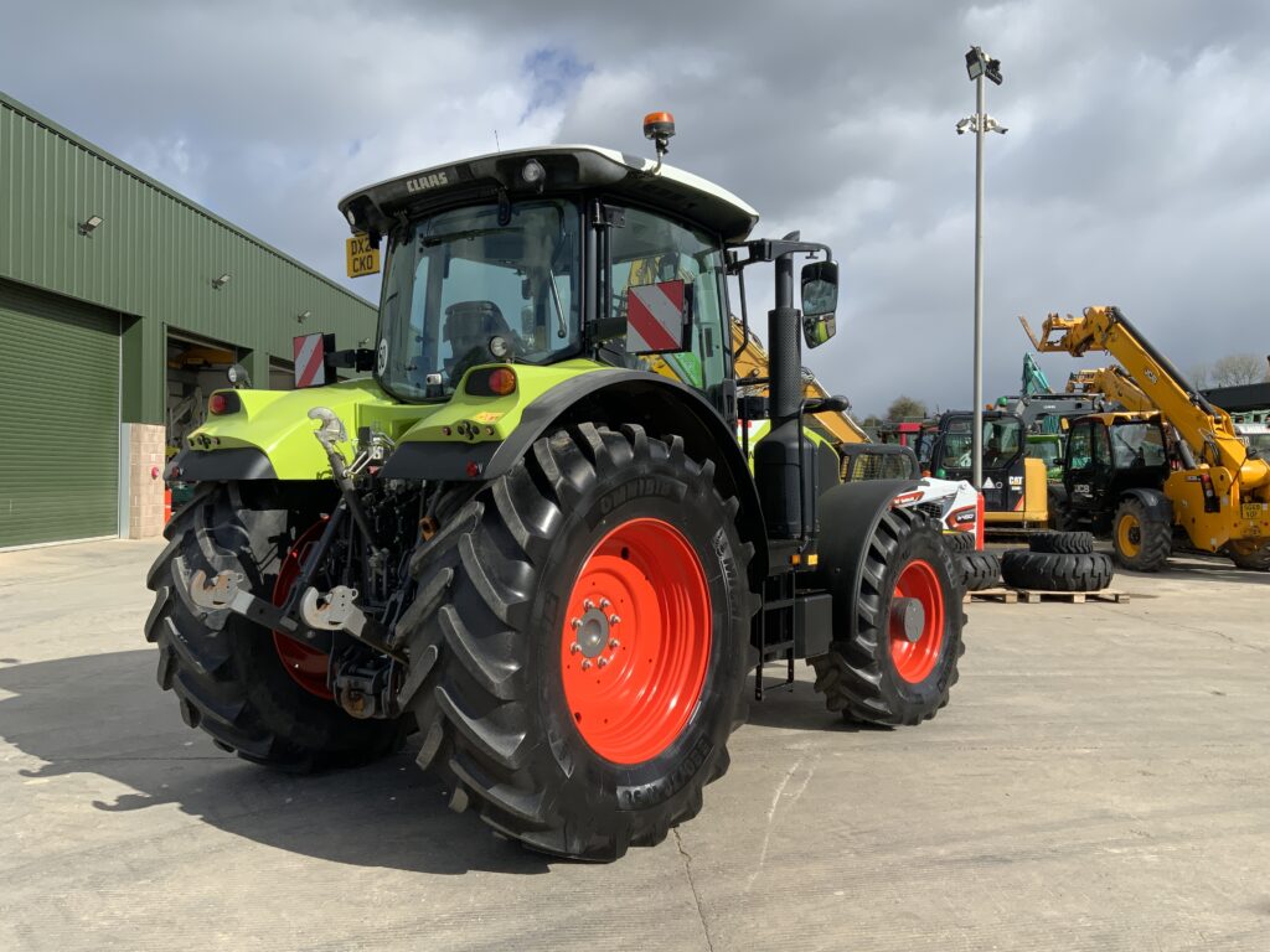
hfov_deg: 61.7
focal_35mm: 29
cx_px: 635
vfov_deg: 48.2
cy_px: 476
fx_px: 1064
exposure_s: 1/1675
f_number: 1.8
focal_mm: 3
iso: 16
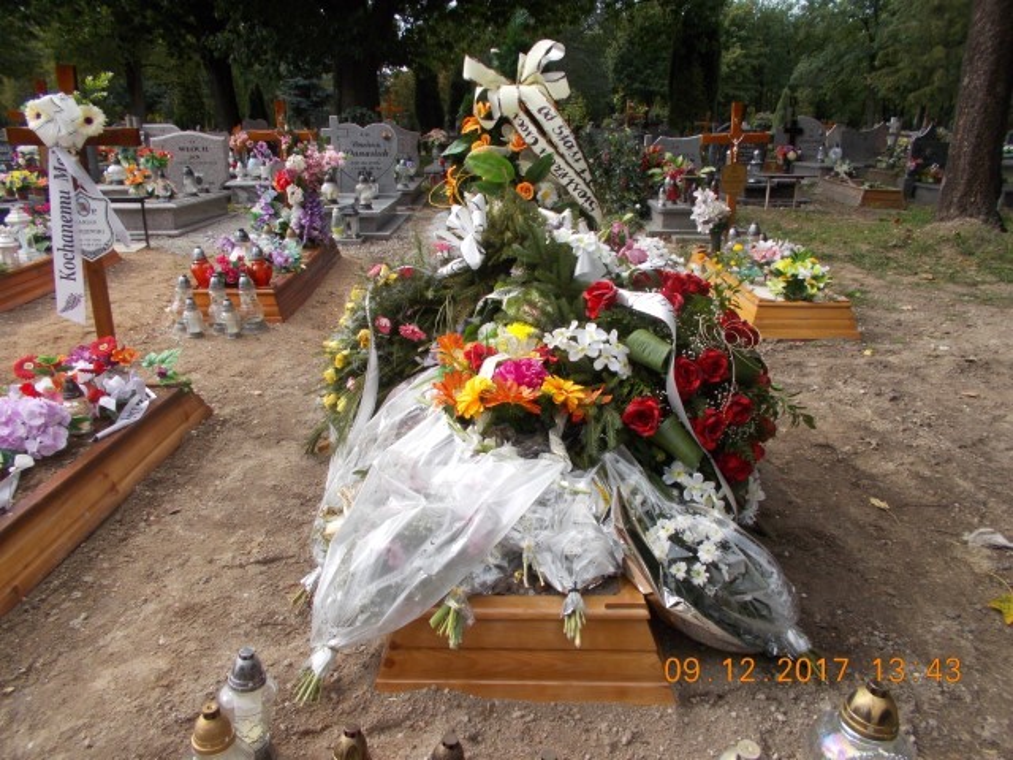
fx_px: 761
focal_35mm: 26
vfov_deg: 53.1
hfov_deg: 67.3
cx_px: 506
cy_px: 380
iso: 80
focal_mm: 4.6
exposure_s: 1/500
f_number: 3.2
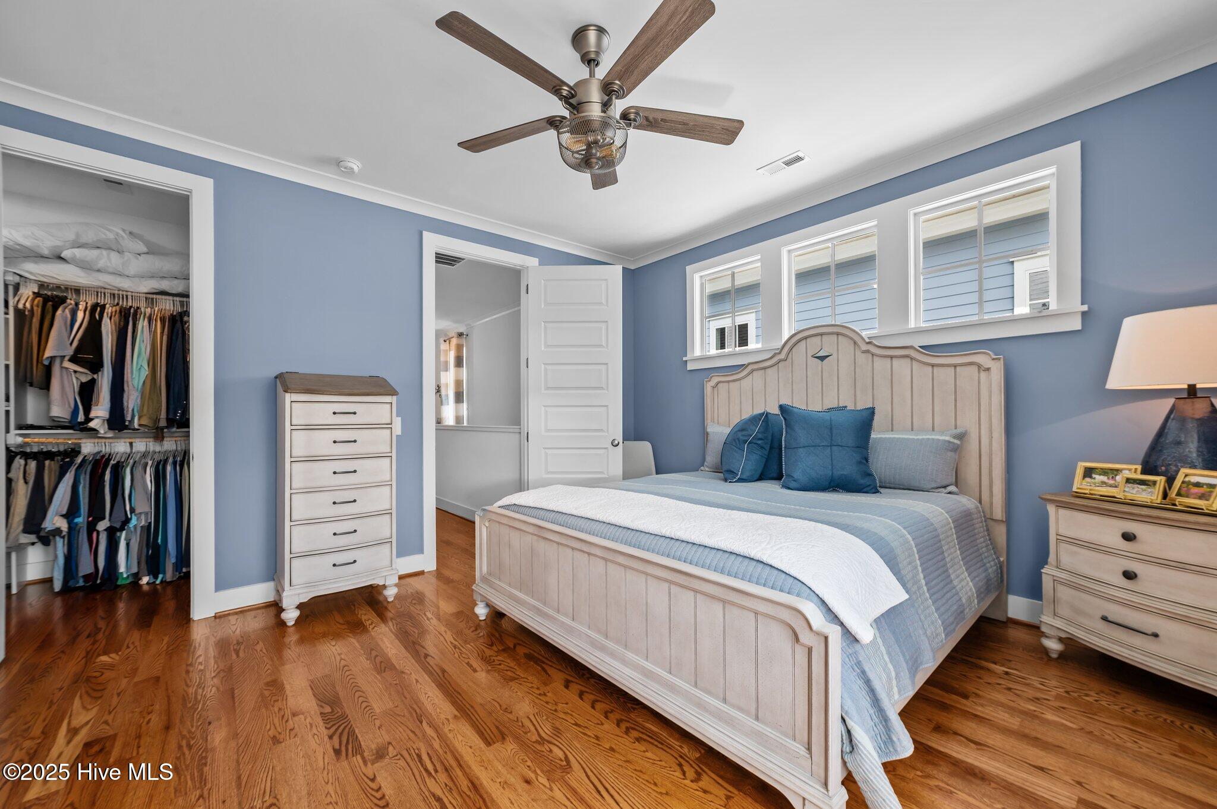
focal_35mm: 14
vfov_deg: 81.1
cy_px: 404
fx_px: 473
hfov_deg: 104.3
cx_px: 608
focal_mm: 14
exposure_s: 1/13
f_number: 8
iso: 250
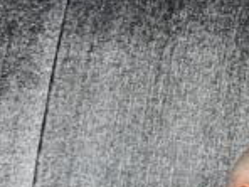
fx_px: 2791
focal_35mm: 388
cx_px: 439
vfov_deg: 3.8
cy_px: 442
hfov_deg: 5.0
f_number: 9
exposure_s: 1/800
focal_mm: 50
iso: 2000
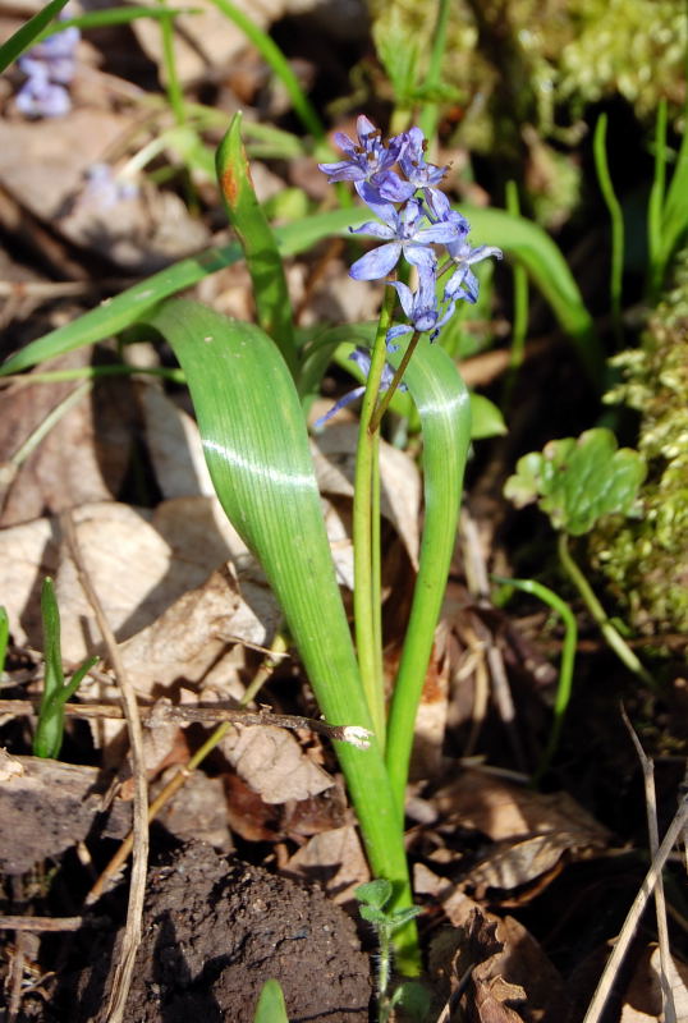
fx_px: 2351
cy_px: 512
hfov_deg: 16.7
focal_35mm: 82
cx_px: 344
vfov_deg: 24.6
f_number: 8
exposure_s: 1/200
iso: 200
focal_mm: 55
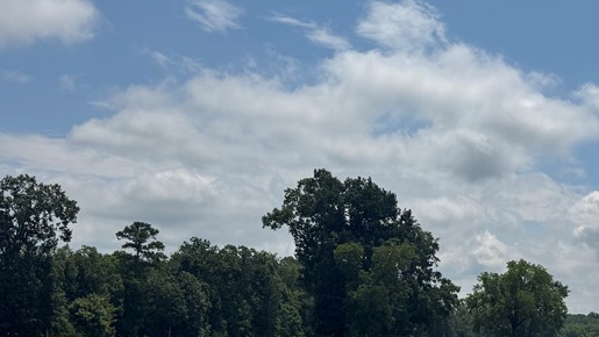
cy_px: 265
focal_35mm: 52
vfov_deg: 22.8
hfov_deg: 39.0
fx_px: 826
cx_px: 436
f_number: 1.78
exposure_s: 1/12346
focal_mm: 6.76
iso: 80
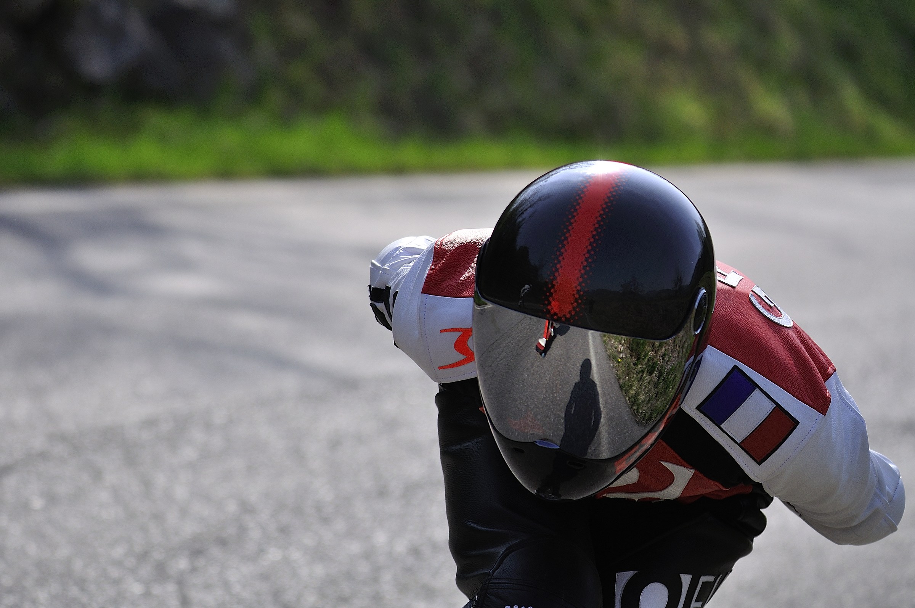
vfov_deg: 6.1
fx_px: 5712
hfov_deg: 9.2
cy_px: 304
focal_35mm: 225
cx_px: 458
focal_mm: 150
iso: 200
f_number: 5
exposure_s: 1/1600
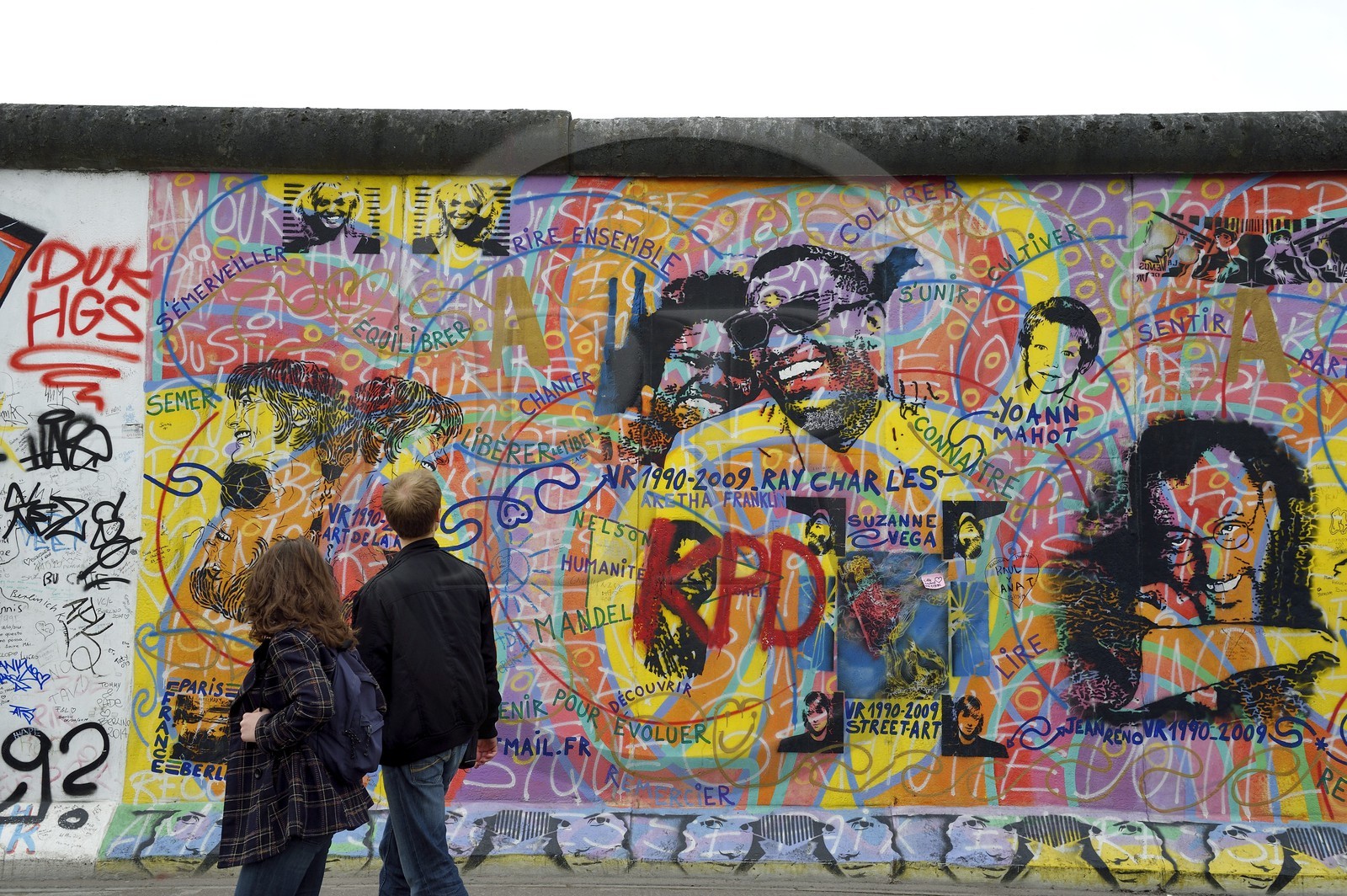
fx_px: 1421
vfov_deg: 35.0
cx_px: 674
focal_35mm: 38
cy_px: 448
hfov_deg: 50.7
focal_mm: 38
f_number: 9
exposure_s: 1/500
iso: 400
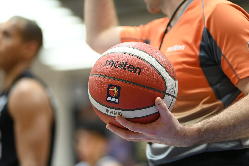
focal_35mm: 200
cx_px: 124
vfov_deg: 6.9
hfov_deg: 10.3
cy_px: 83
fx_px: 1383
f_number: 3.2
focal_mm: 200
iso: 5000
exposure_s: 1/800
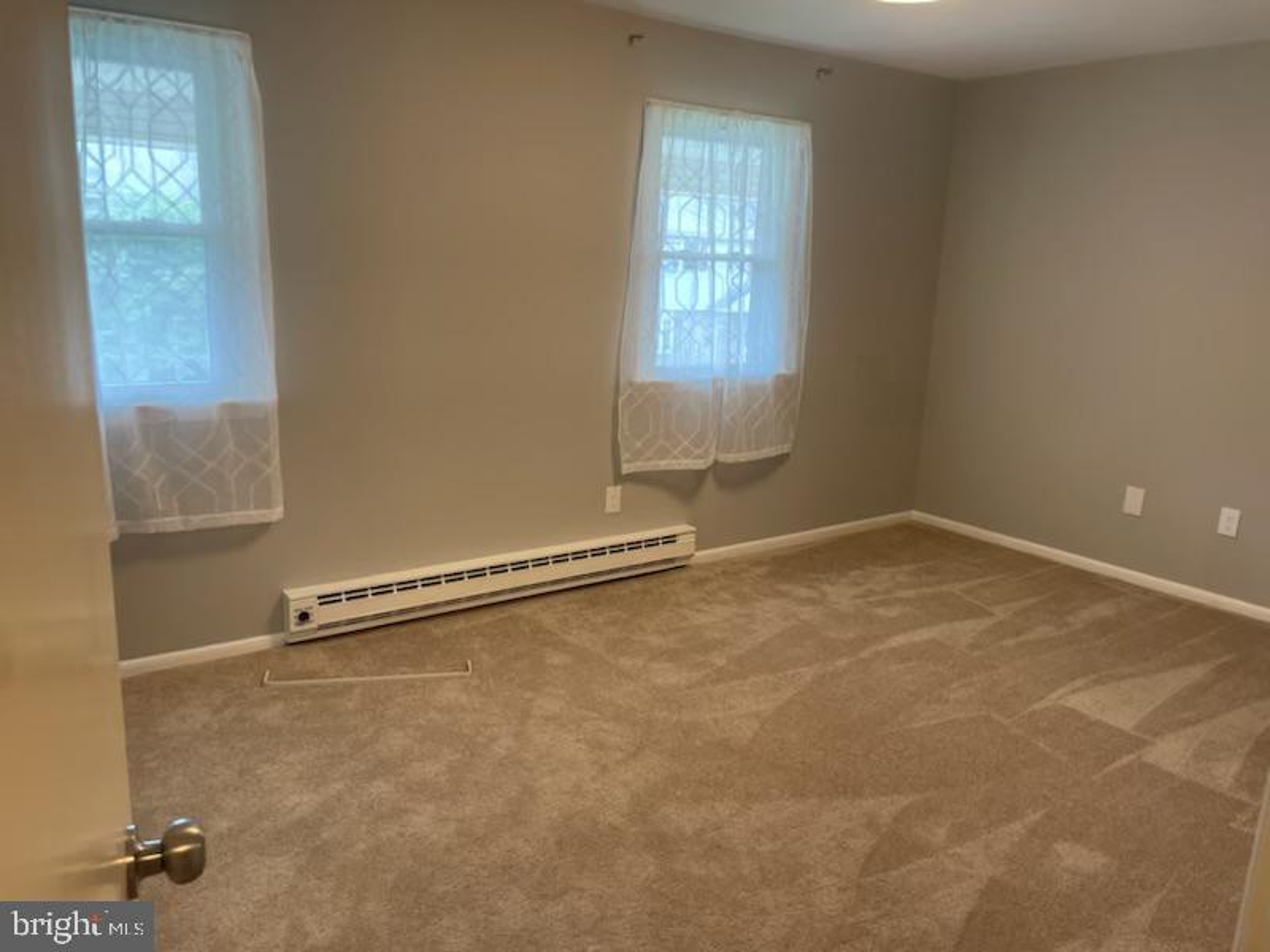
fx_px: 954
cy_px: 476
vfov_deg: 53.1
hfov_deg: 67.3
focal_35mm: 26
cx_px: 635
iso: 64
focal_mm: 4.2
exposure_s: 1/60
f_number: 1.6
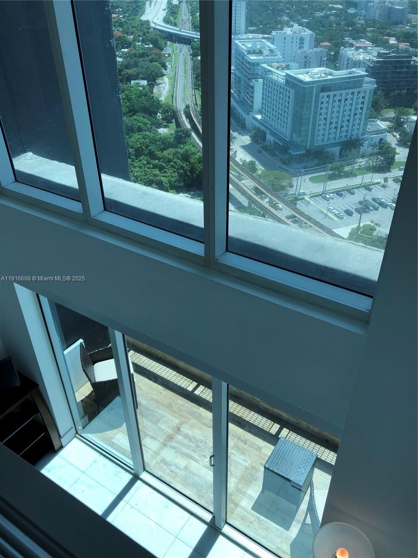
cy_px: 279
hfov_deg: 49.7
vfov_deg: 63.4
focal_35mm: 28
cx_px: 209
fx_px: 451
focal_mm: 4
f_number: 1.8
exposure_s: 1/857
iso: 20
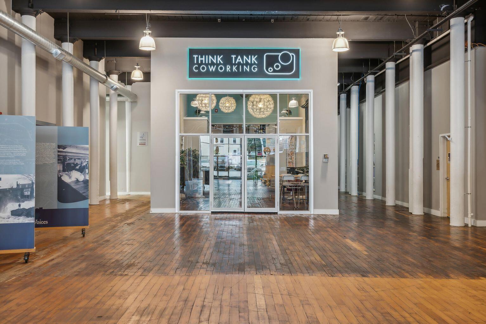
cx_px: 243
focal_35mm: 35
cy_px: 162
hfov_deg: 54.4
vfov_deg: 37.9
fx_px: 473
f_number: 7.1
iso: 320
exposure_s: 1/3.33
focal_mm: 35
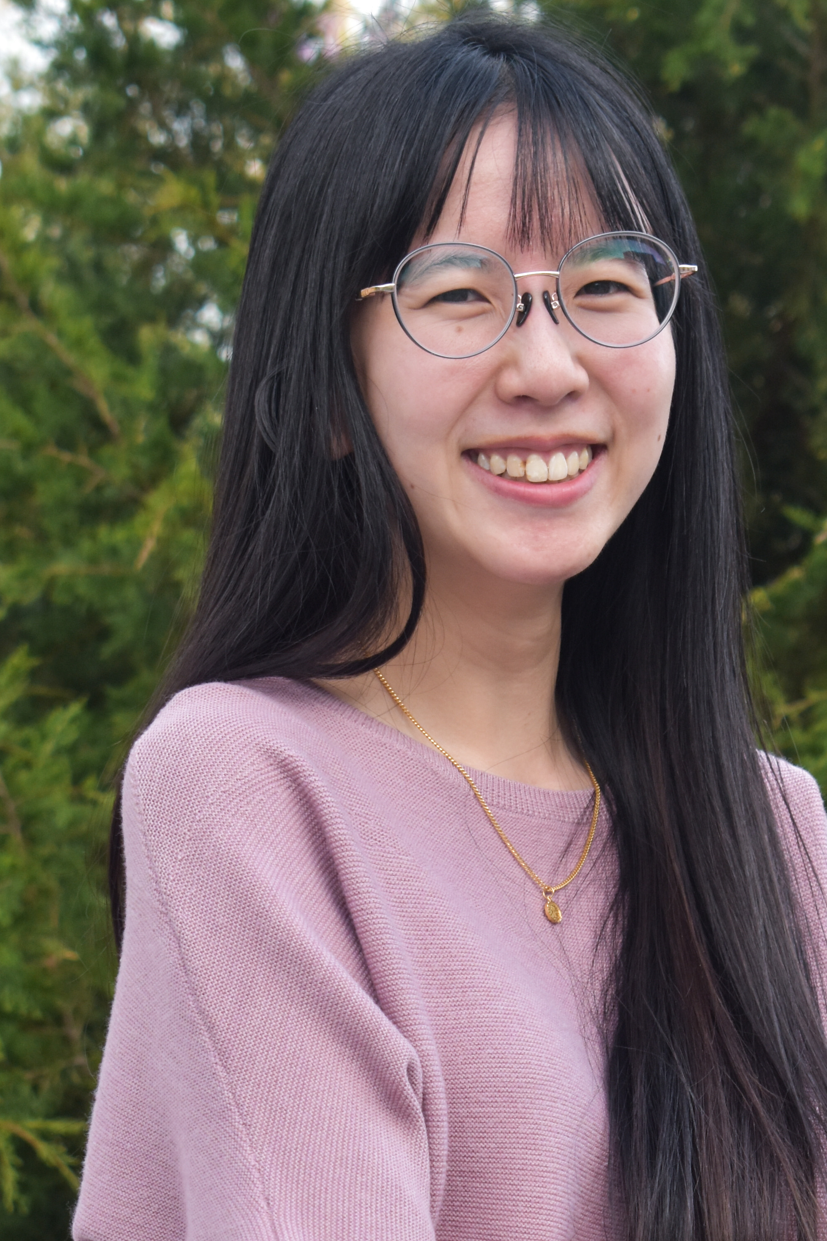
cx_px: 555
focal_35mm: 165
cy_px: 986
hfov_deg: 8.3
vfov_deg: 12.4
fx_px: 5685
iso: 400
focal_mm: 55
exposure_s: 1/200
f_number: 7.1
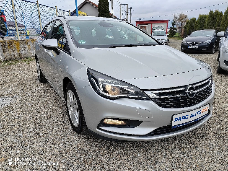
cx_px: 114
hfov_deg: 65.3
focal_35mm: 27
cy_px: 86
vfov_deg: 51.4
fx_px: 178
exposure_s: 1/556
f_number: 1.9
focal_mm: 5.52
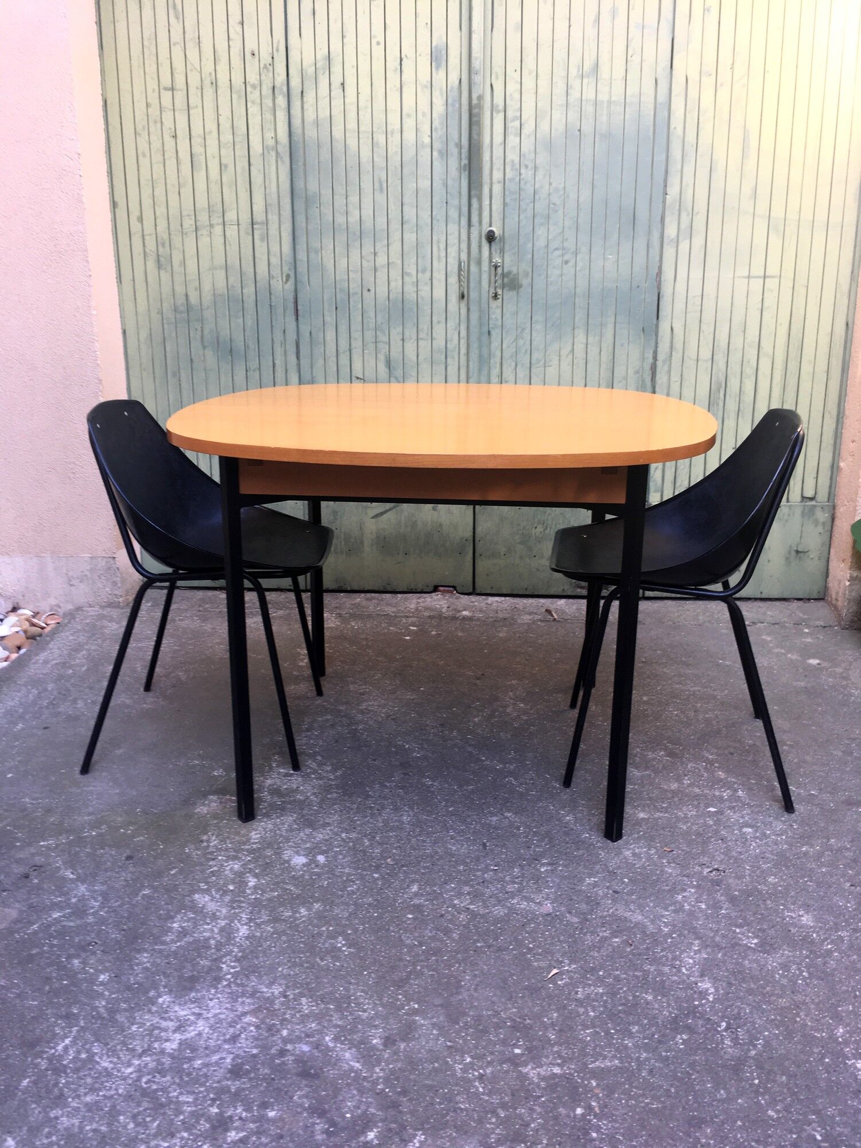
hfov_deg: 48.2
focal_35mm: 29
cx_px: 430
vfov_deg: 61.7
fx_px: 962
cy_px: 574
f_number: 2.2
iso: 32
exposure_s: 1/100
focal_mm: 4.15
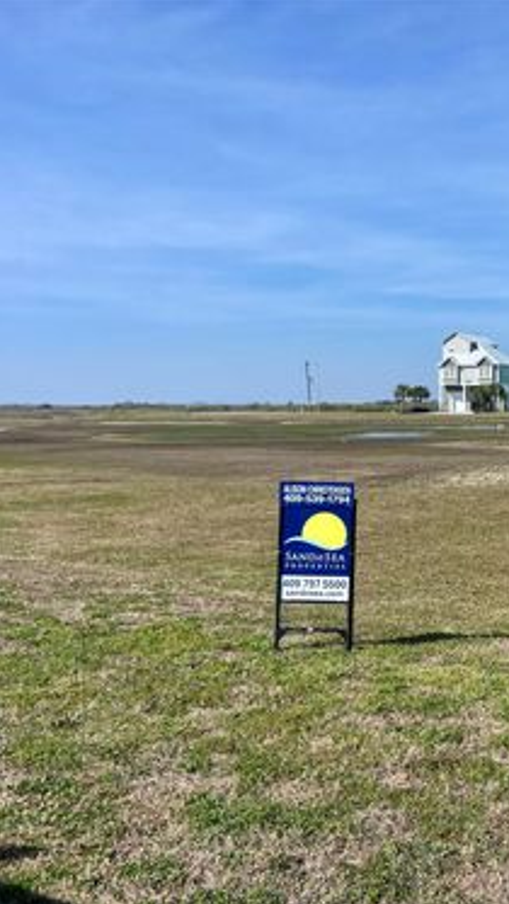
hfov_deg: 28.3
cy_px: 452
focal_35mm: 38
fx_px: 911
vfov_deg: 52.8
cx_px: 562
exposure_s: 1/3984
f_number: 1.8
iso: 32
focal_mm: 4.25
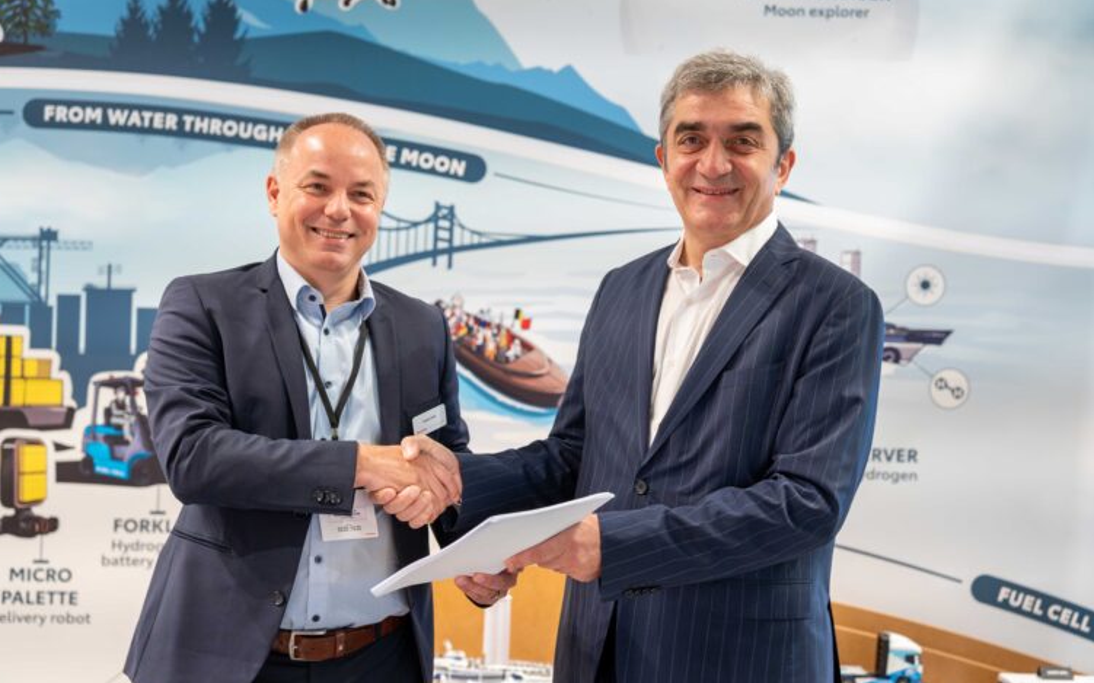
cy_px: 368
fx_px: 1461
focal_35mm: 49
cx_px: 536
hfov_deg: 41.1
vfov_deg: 26.3
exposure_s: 1/125
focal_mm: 47
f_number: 3.2
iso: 1600
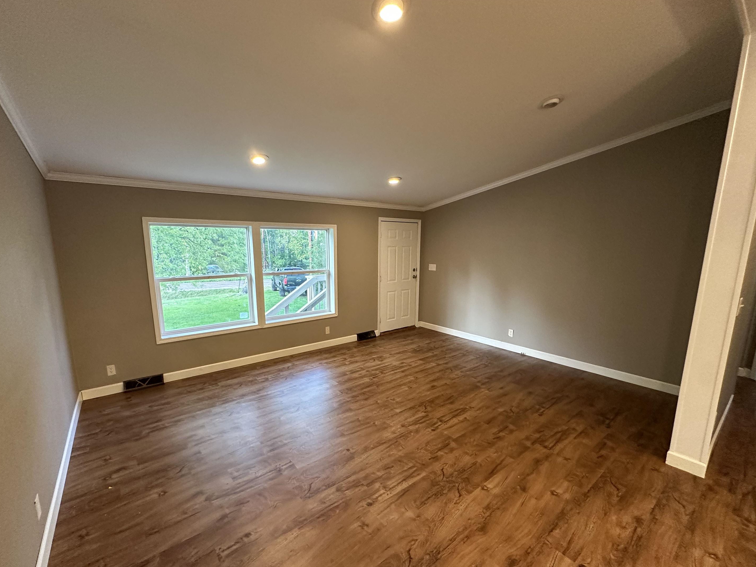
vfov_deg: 81.7
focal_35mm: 15
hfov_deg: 98.1
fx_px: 328
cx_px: 360
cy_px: 301
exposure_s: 1/60
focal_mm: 2.22
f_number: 2.2
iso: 320
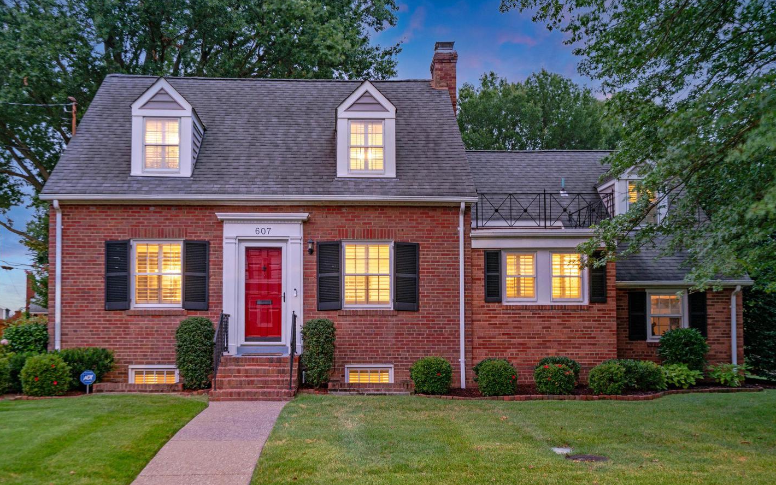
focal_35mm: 31
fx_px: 656
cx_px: 391
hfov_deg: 61.2
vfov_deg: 40.6
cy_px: 260
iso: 250
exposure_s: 2
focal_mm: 30
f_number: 8
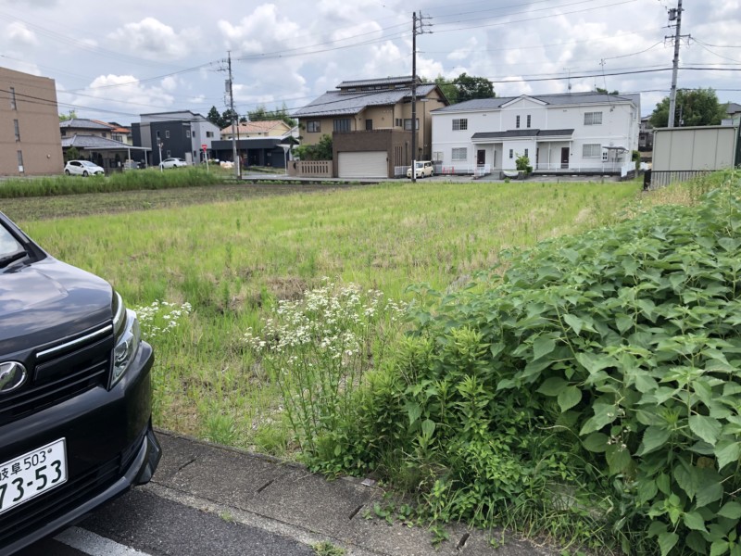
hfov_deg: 63.4
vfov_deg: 49.7
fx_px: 599
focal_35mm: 28
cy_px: 278
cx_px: 370
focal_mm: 3.99
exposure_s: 1/1412
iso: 20
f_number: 1.8
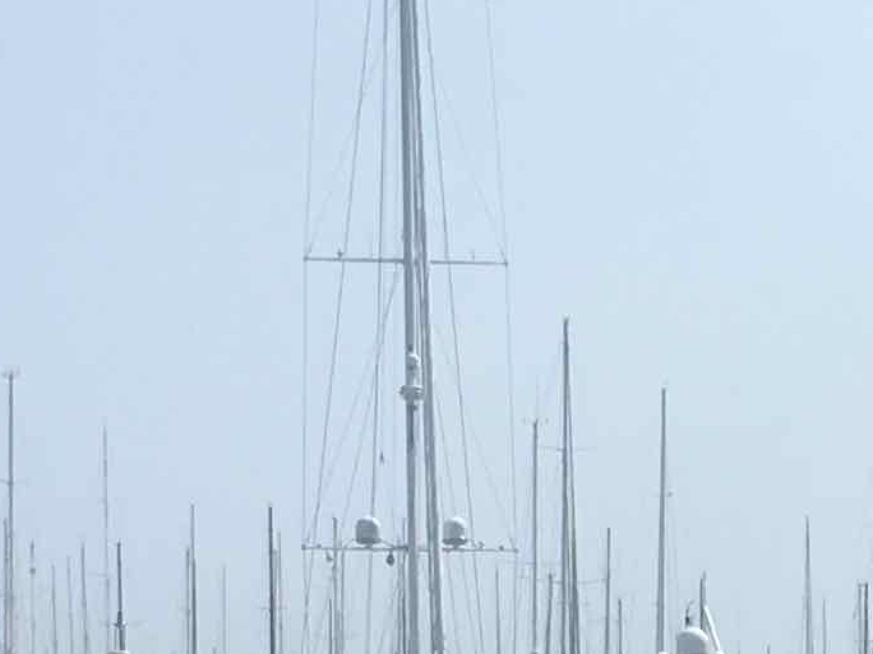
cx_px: 1006
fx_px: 4313
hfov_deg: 11.4
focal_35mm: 171
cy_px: 1068
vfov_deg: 8.4
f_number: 2.2
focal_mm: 4.15
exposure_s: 1/2481
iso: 25
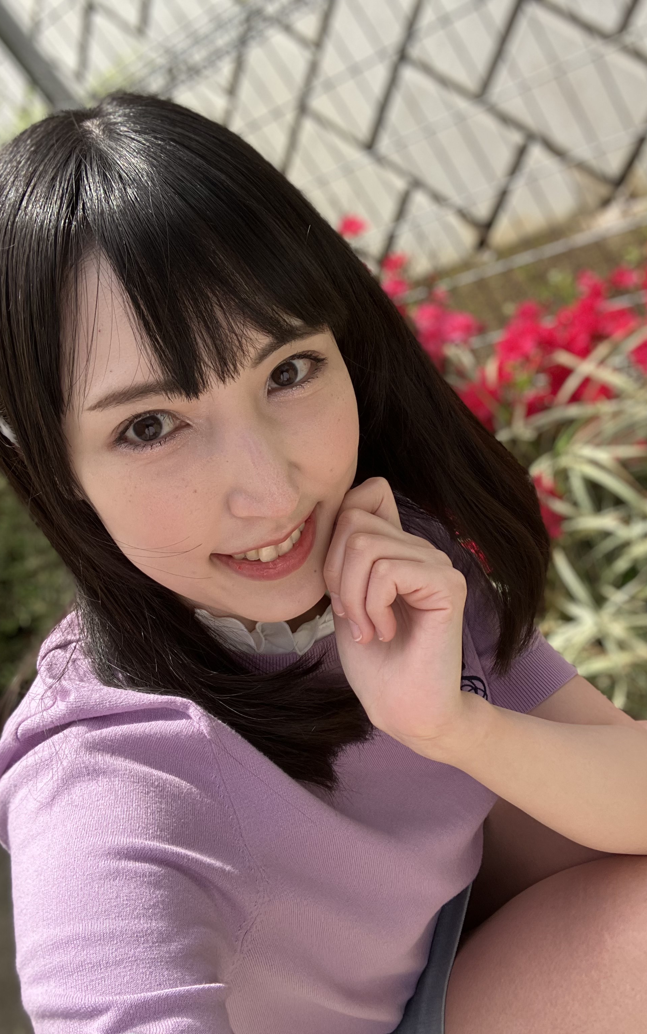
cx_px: 348
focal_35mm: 34
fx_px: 959
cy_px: 517
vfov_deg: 56.7
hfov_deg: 37.3
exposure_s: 1/677
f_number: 2.2
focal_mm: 2.87
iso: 20
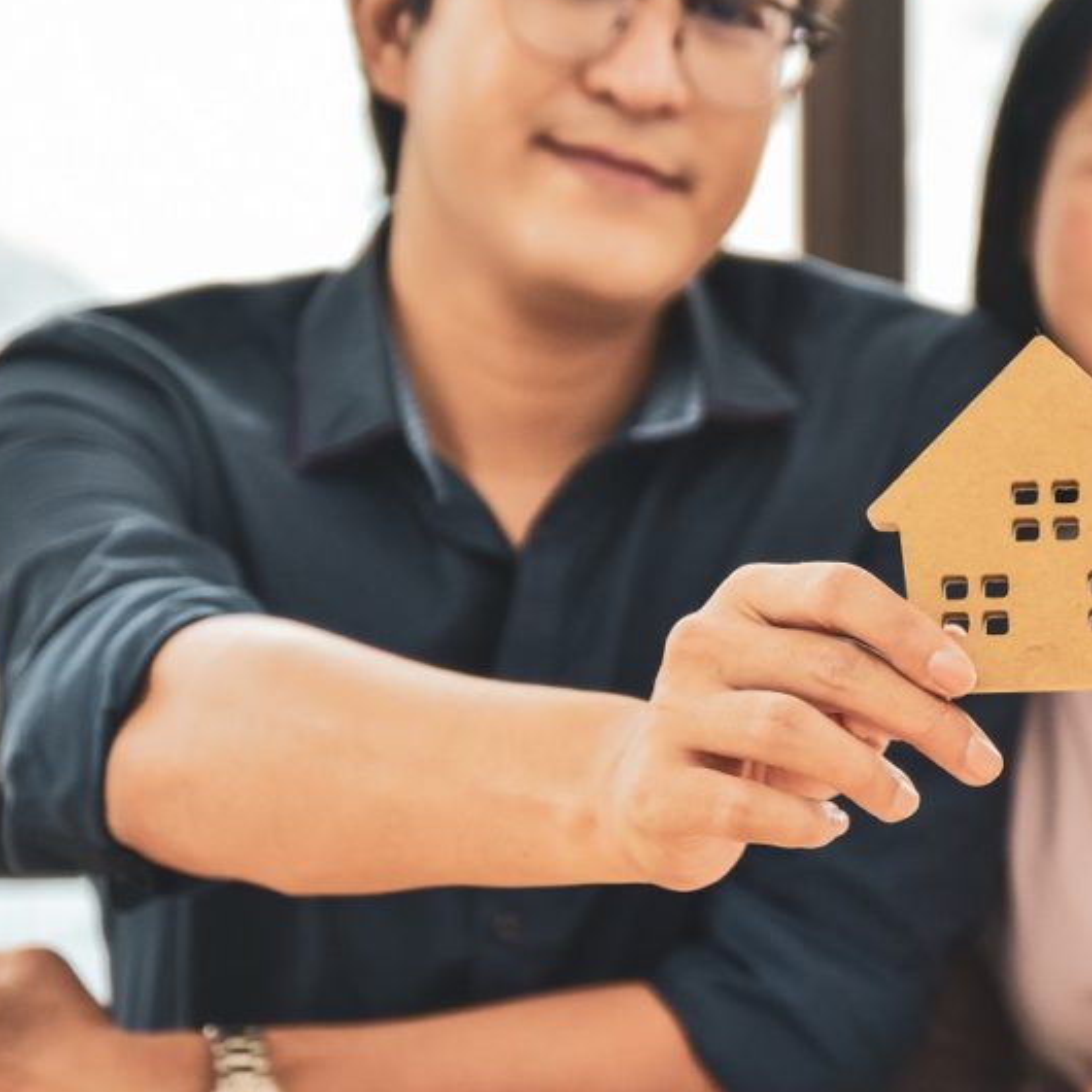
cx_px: 902
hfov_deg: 14.1
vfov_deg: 14.2
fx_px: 4390
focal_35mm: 123
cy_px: 476
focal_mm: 50
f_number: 2.8
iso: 400
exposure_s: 1/125
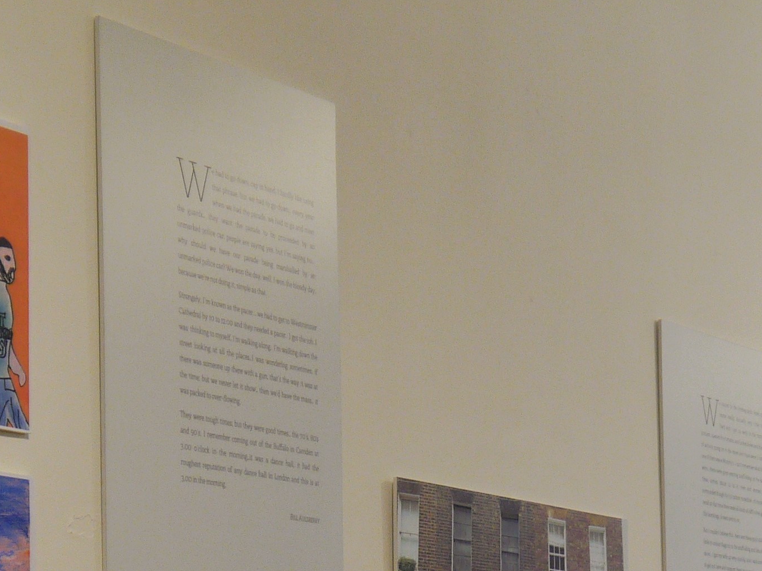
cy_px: 658
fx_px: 2686
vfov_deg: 11.9
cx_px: 406
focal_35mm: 122
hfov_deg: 16.1
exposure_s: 1/60
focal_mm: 18
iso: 320
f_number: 4.1
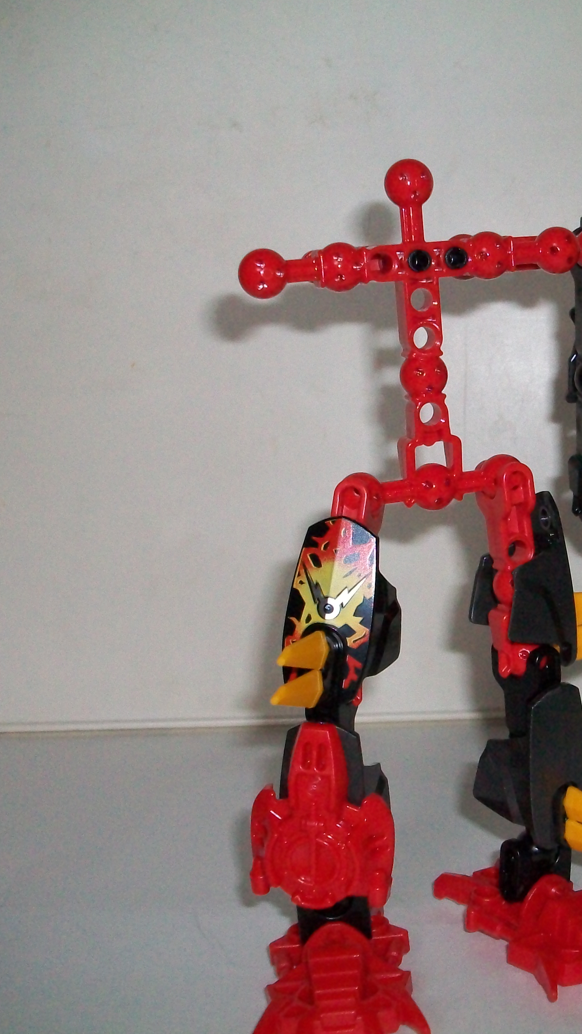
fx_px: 1372
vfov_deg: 41.3
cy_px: 520
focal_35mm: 50
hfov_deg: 23.4
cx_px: 512
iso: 200
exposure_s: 1/125
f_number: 2.8
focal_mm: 5.7
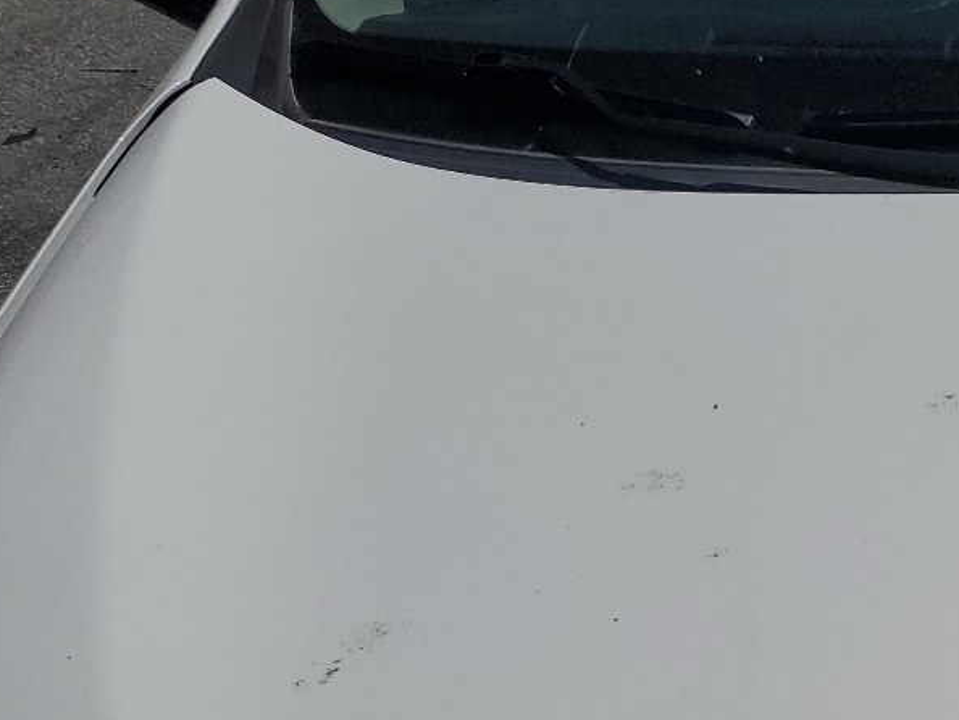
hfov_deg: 24.7
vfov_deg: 19.6
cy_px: 906
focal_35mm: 70
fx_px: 1940
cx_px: 1190
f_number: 1.5
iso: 54
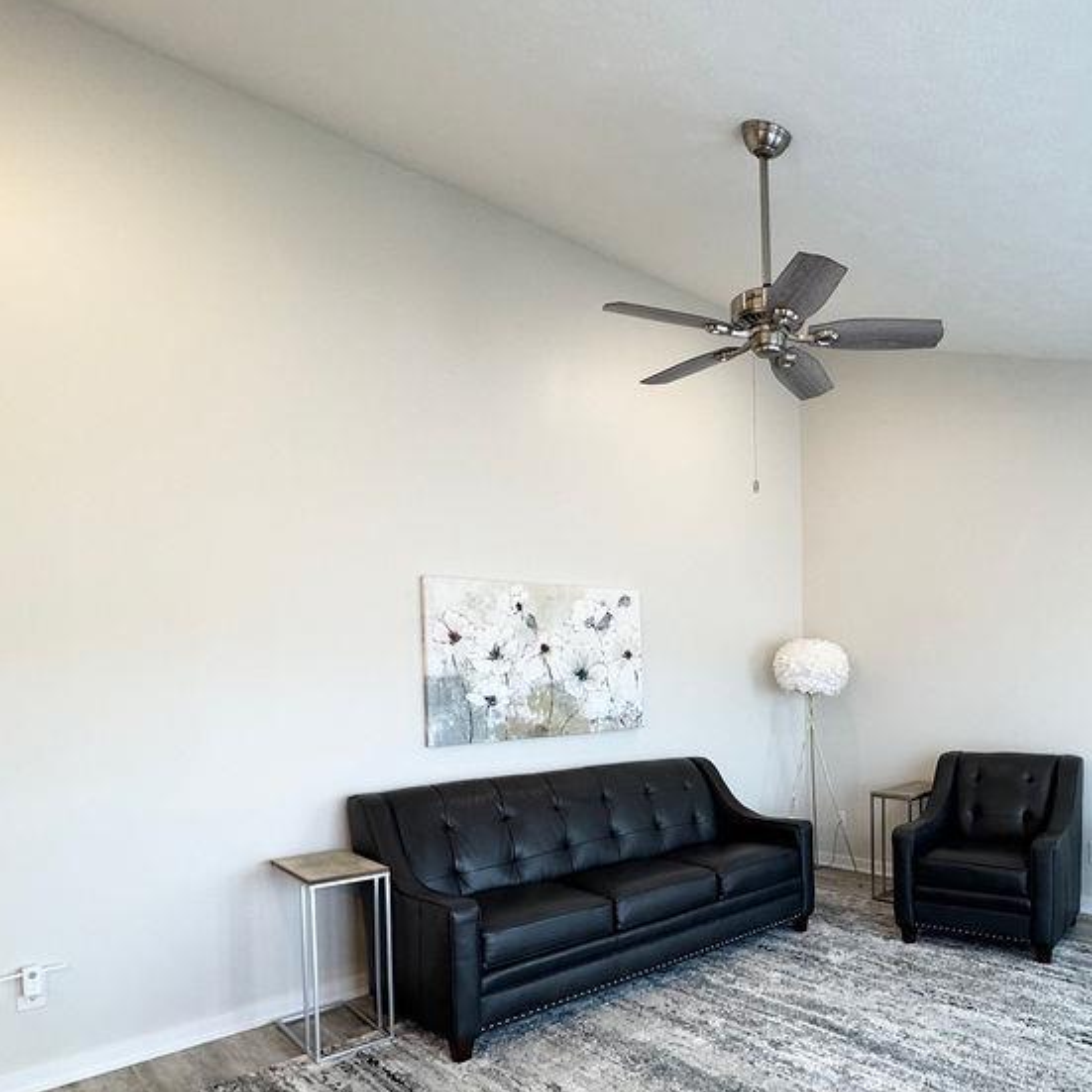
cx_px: 745
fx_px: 821
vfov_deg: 66.3
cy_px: 682
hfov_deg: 65.1
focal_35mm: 23
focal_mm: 2.22
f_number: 2.2
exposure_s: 1/120
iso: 160
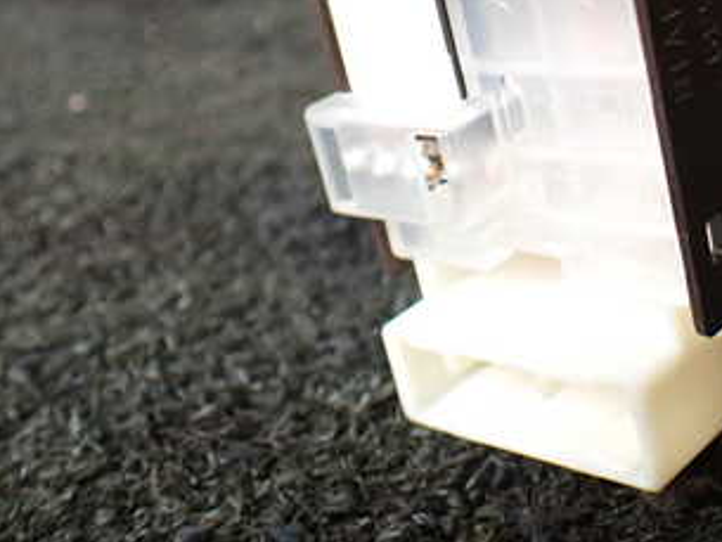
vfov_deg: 24.3
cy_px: 73
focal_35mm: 59
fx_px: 1231
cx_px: 627
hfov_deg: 31.4
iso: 500
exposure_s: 1/125
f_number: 2.3
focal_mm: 5.4
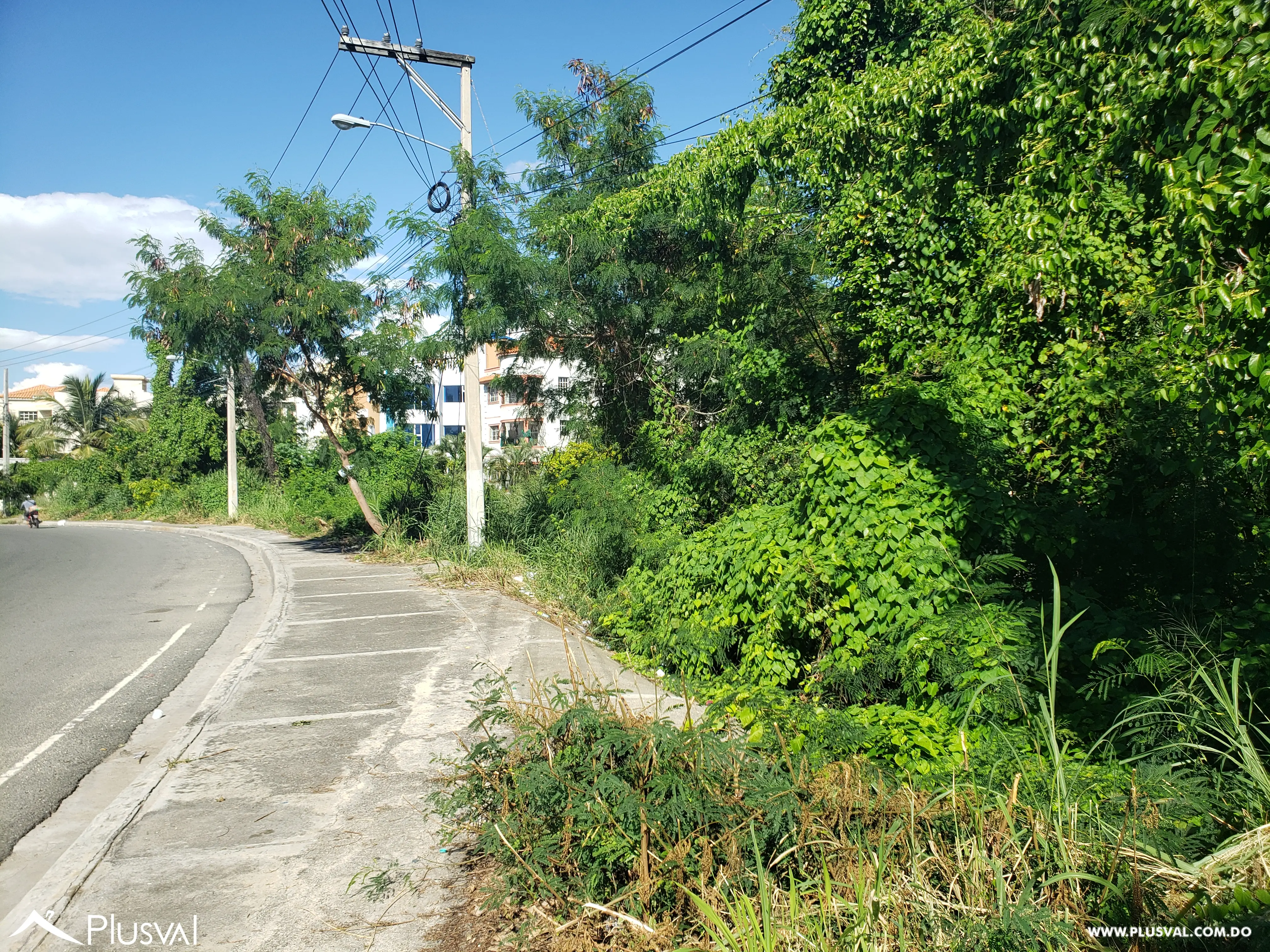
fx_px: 954
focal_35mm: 26
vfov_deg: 53.1
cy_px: 476
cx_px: 635
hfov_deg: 67.3
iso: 50
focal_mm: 4.3
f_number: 2.4
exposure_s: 1/986
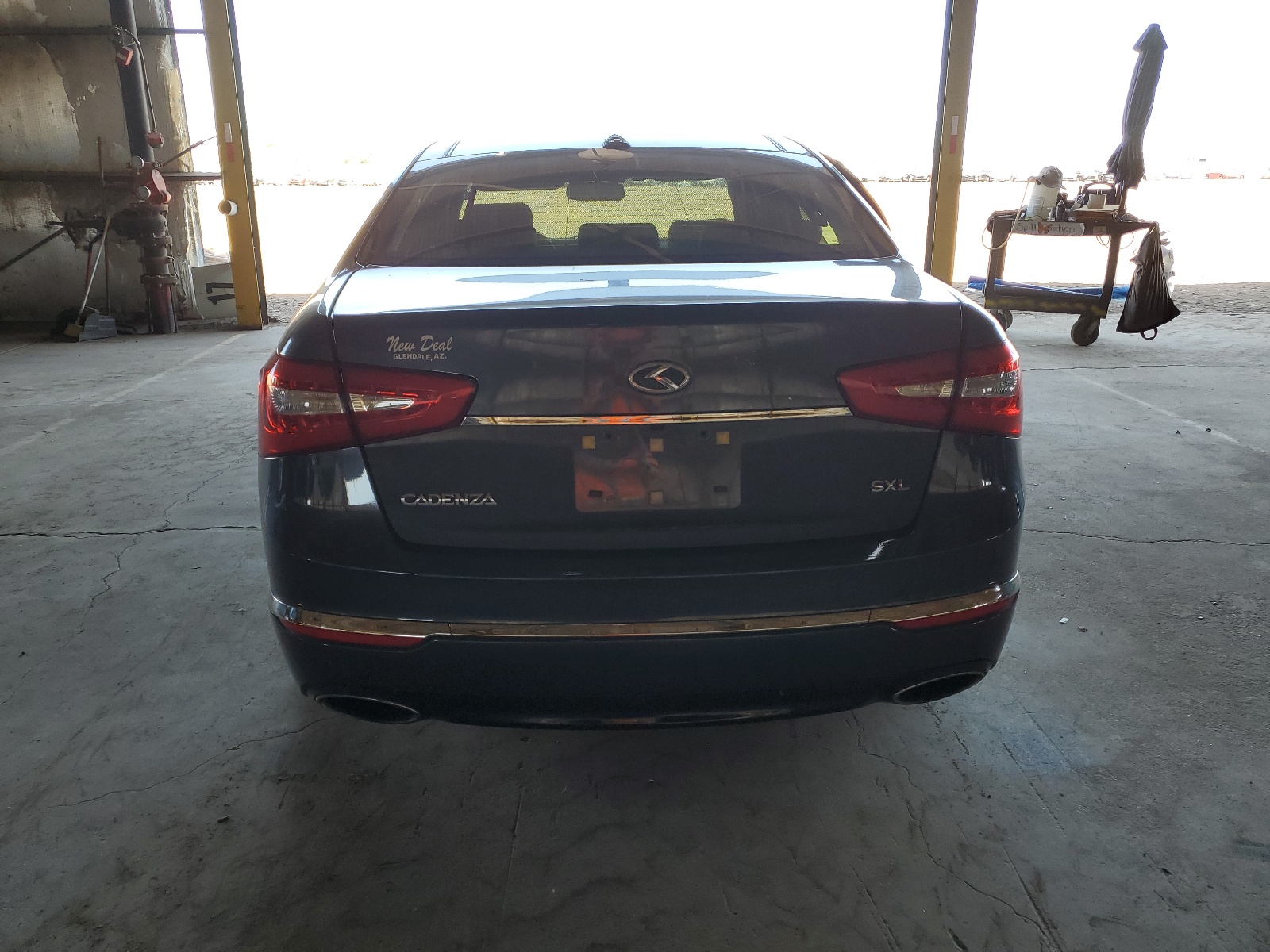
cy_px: 476
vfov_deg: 53.1
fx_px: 954
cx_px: 635
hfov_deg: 67.3
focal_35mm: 26
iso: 50
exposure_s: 1/213
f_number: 1.5
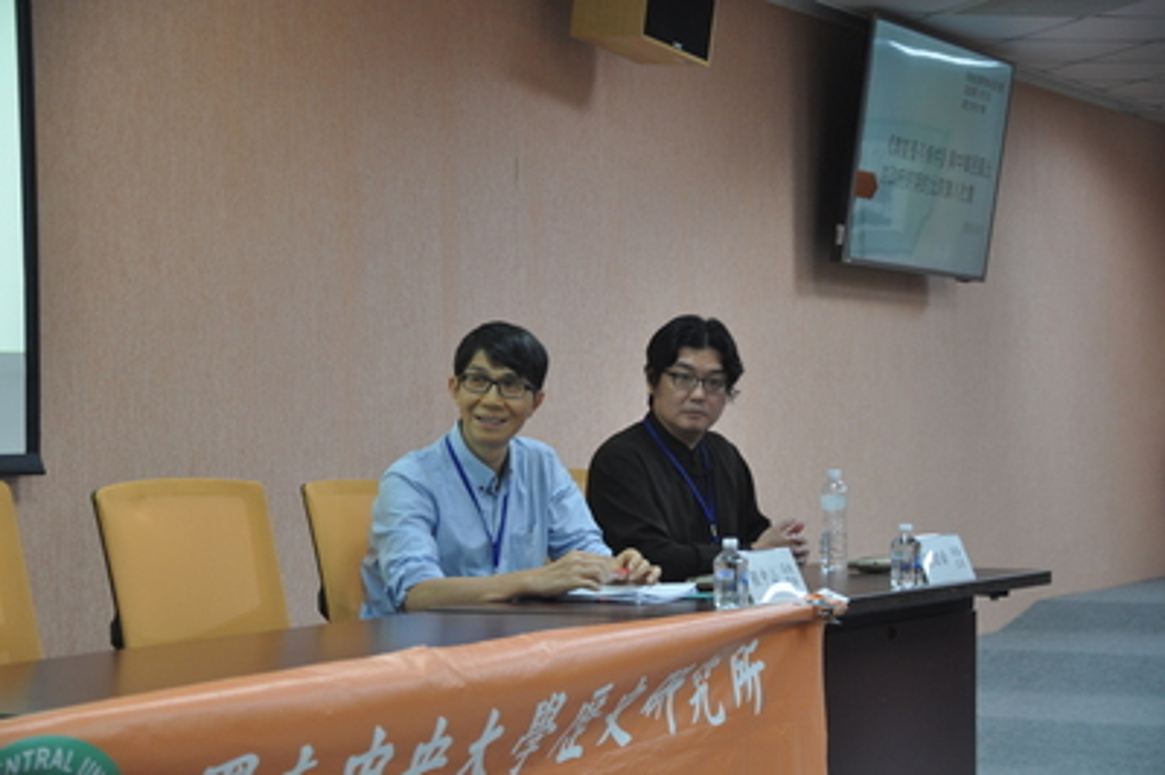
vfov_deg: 15.7
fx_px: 2813
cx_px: 582
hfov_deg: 23.4
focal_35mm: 87
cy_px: 388
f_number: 4
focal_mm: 58
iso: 640
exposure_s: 1/60
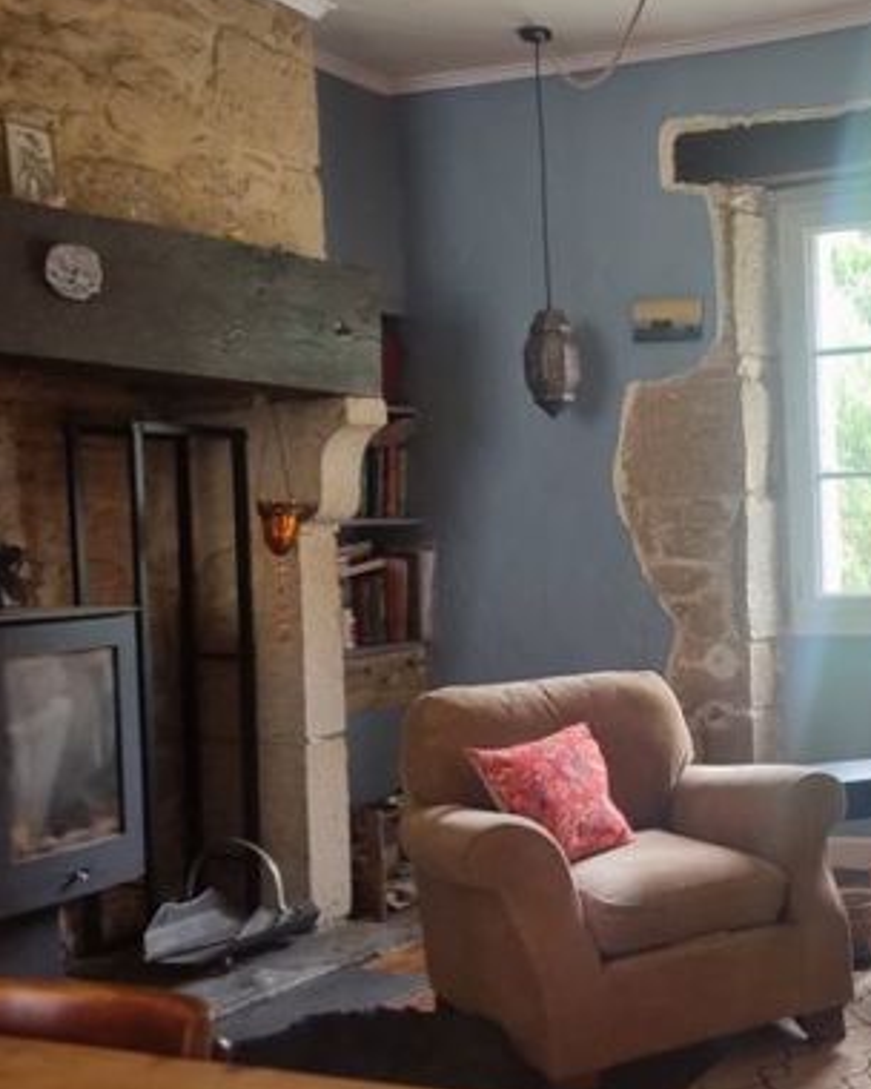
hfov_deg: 30.7
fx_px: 1514
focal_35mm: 47
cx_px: 778
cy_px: 630
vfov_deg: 39.4
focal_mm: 5.4
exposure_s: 1/100
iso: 200
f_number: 1.8
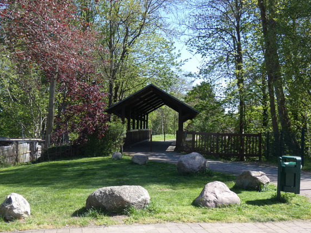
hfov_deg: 42.9
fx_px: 395
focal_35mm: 44
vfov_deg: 32.9
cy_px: 124
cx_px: 143
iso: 80
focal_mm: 7.1
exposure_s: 1/320
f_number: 3.6
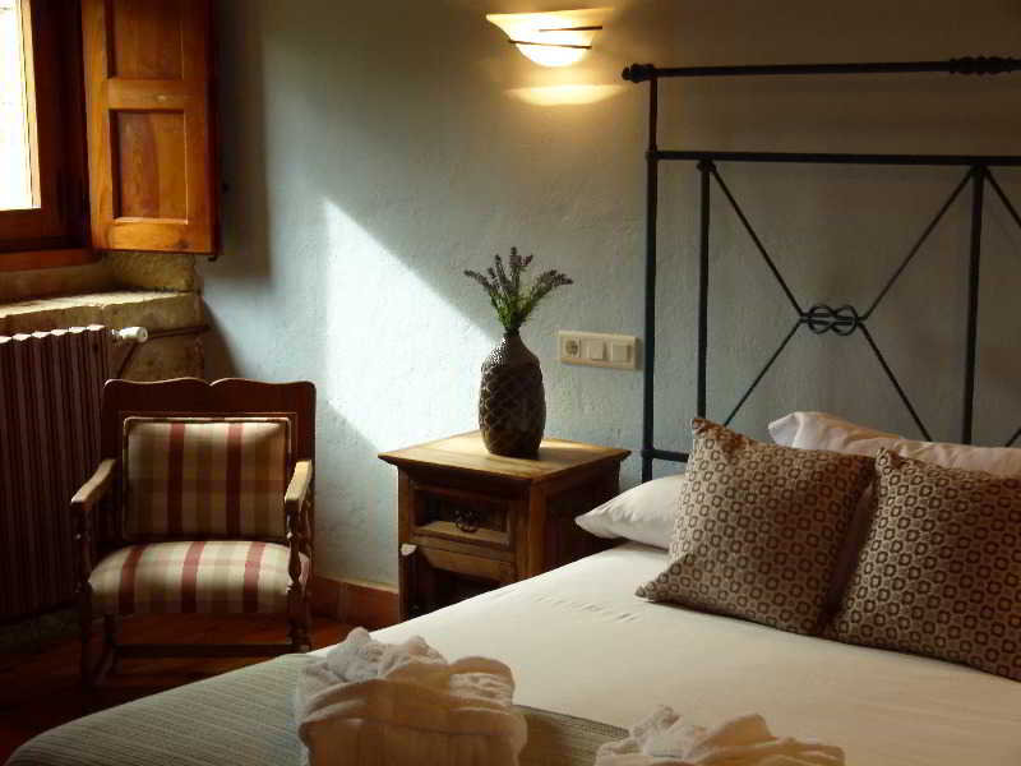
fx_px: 1799
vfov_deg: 24.0
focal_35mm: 61
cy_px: 383
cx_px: 510
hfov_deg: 31.7
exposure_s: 1/20
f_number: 3.3
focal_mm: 11
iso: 160
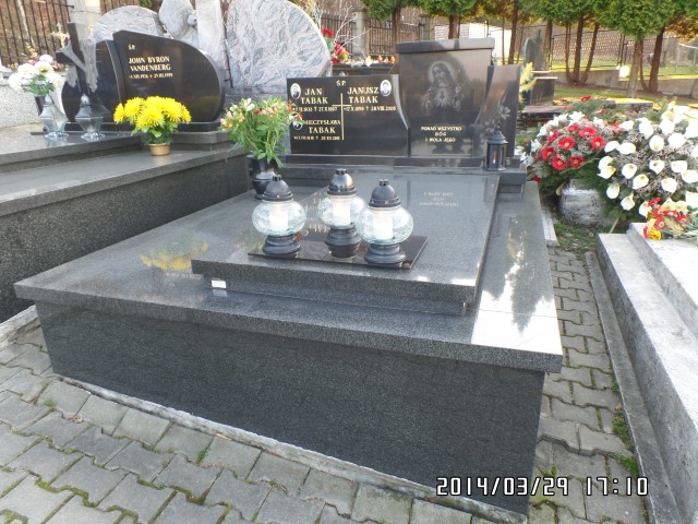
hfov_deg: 73.9
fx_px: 464
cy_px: 262
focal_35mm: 23
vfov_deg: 58.9
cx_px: 349
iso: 100
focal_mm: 4.1
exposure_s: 1/30
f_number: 3.5
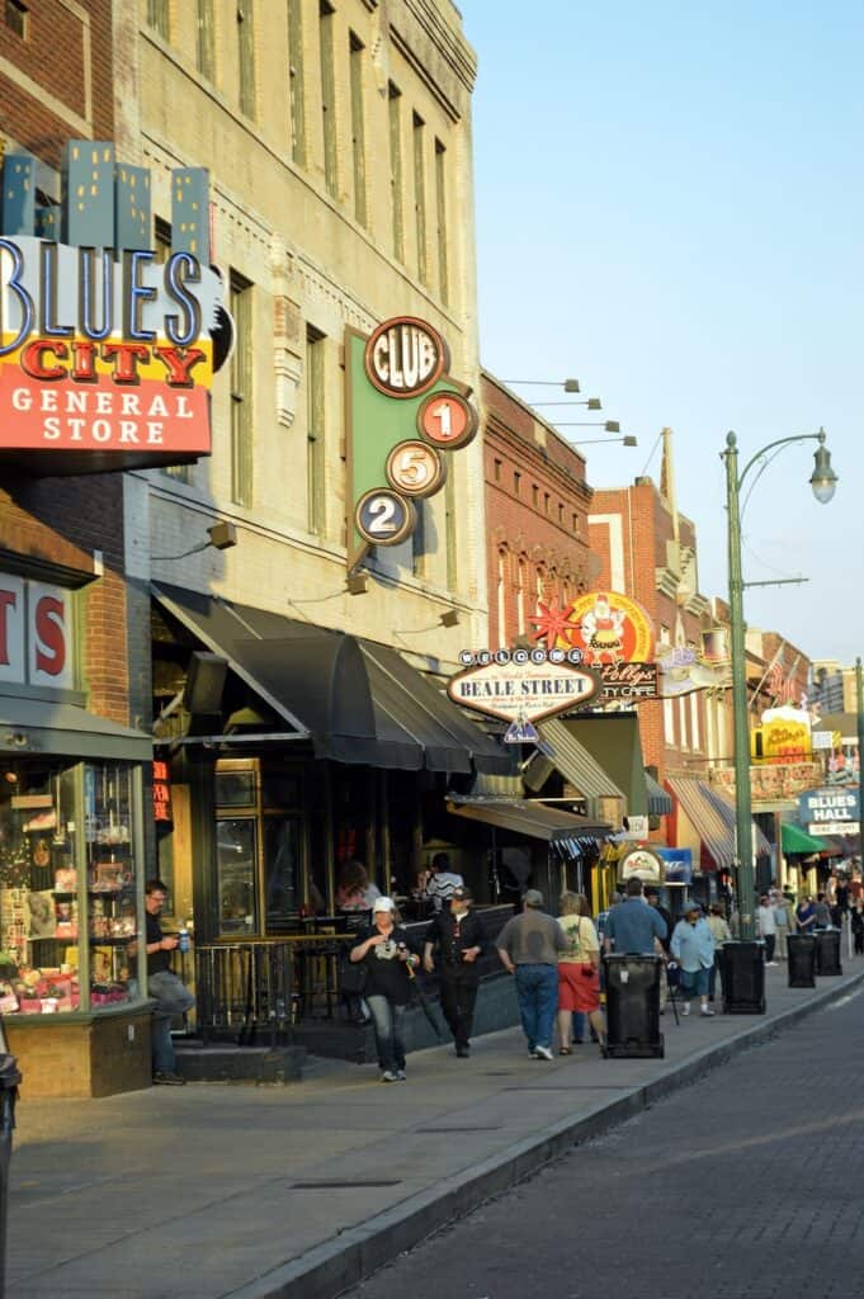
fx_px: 2596
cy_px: 650
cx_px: 432
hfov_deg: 18.9
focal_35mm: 72
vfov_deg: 28.1
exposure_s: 1/125
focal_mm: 48
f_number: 5.6
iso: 180
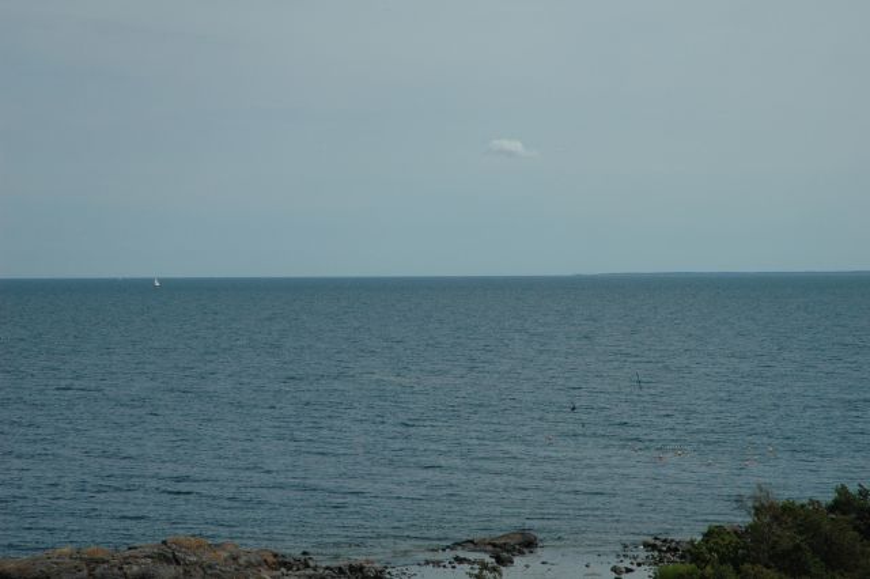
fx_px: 2536
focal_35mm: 105
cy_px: 290
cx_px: 435
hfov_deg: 19.5
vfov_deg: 13.0
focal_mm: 70
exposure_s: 1/800
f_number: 14
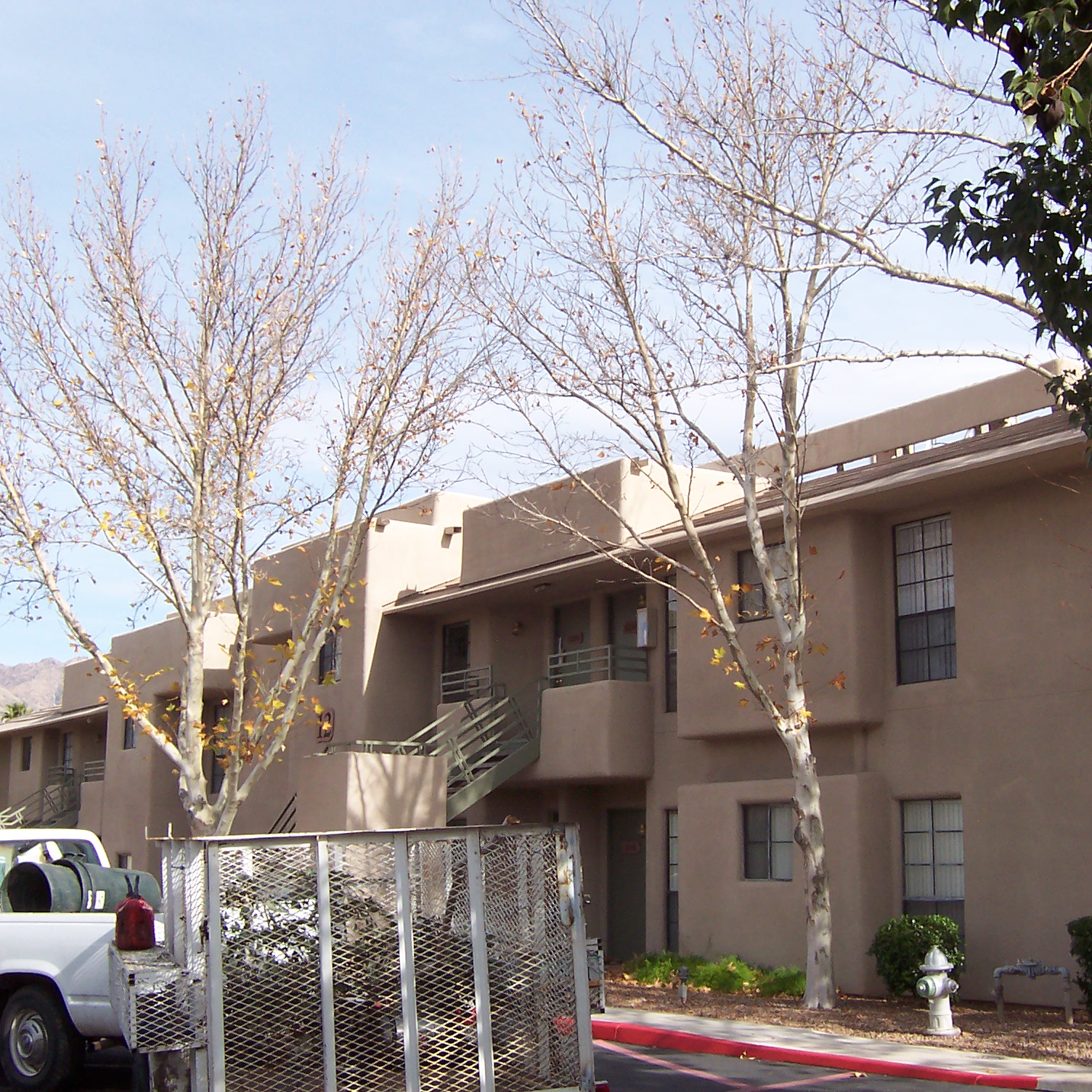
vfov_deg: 39.2
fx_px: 1535
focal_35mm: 43
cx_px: 563
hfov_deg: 39.2
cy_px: 548
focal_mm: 5.6
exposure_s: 1/500
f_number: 4
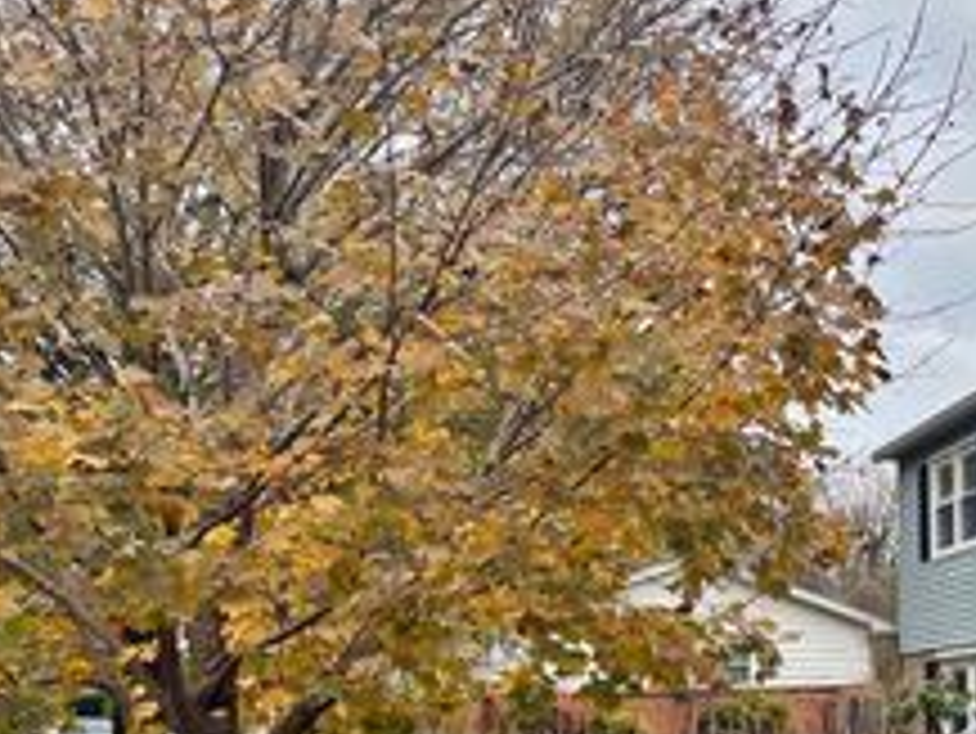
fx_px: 1693
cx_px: 1106
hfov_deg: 28.8
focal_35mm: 60
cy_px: 466
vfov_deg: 24.4
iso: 50
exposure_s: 1/997
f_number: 1.6
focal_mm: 5.96
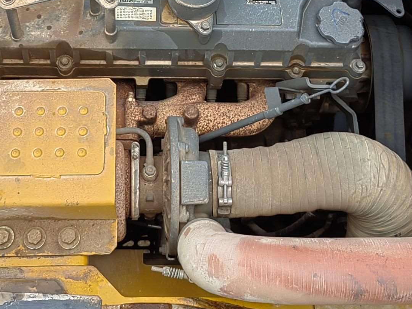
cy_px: -35
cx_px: 171
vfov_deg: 21.7
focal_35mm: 64
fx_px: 762
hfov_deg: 30.2
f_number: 1.9
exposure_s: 1/909
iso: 50
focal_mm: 5.52
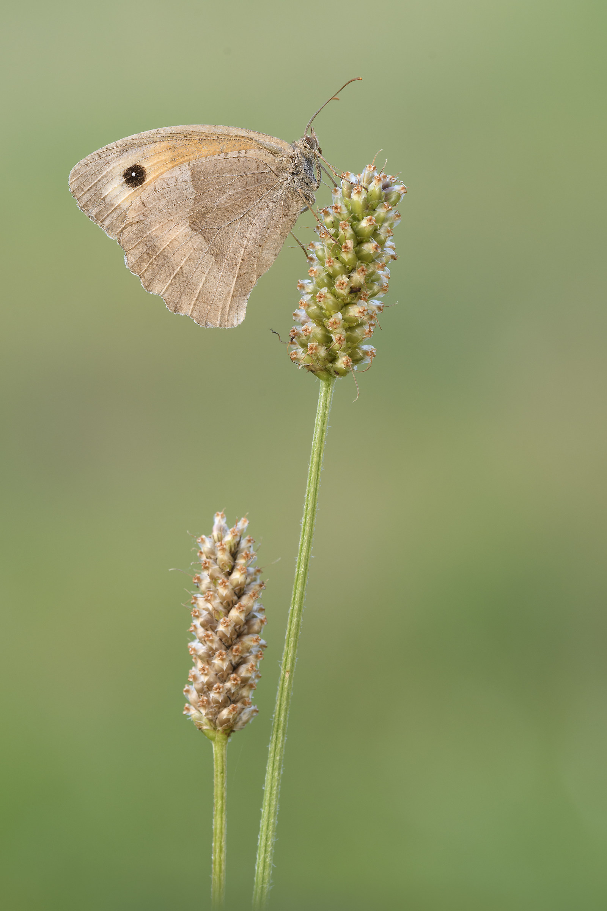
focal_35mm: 270
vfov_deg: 7.6
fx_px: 6828
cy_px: 456
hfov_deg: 5.1
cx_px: 304
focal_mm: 180
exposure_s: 1/10
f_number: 13
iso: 200
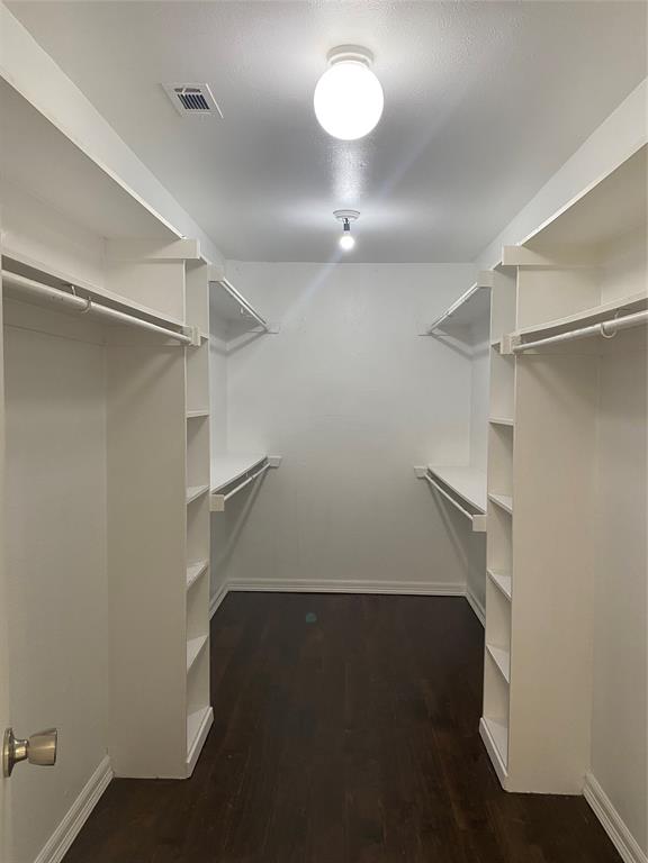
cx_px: 324
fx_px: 649
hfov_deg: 53.1
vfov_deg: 67.3
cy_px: 432
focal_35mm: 26
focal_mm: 4.25
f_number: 1.8
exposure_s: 1/60
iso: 160
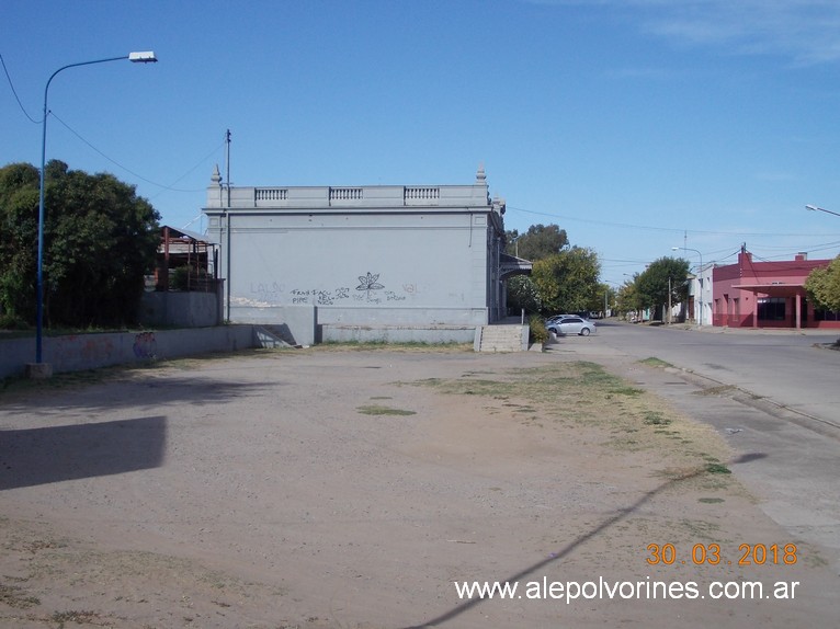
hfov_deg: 43.9
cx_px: 420
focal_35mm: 43
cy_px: 314
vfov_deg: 33.6
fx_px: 1043
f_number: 6.5
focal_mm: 6.1
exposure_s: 1/320
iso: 80
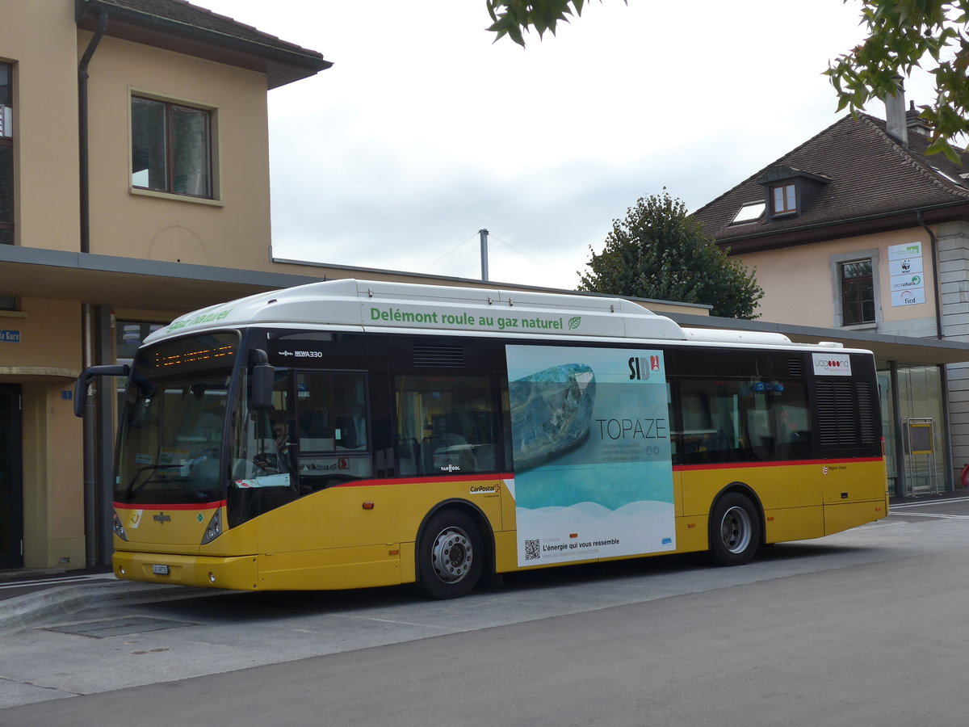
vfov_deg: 29.7
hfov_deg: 38.9
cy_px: 364
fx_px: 1372
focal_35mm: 49
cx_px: 484
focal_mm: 10.1
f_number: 3.2
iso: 125
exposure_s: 1/640
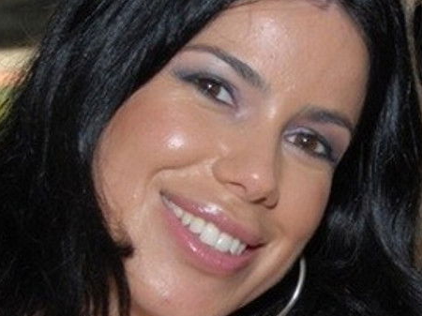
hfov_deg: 25.3
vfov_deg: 19.1
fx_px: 938
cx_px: 201
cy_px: 194
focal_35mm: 77
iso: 320
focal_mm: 32
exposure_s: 1/60
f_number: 5.6
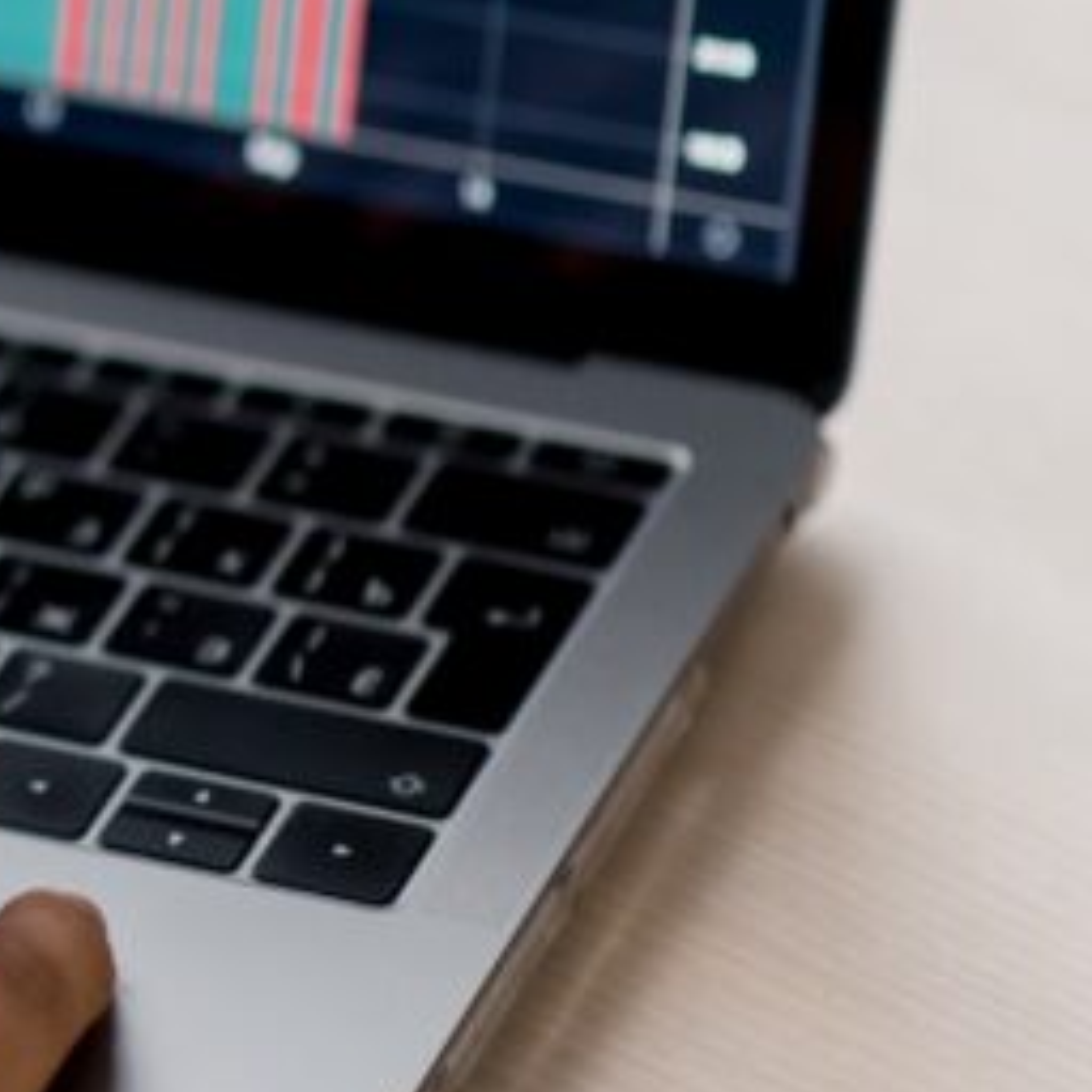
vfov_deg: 6.0
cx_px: -1019
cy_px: -96
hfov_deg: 5.9
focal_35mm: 289
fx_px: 10315
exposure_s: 1/160
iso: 320
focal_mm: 85
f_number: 1.8
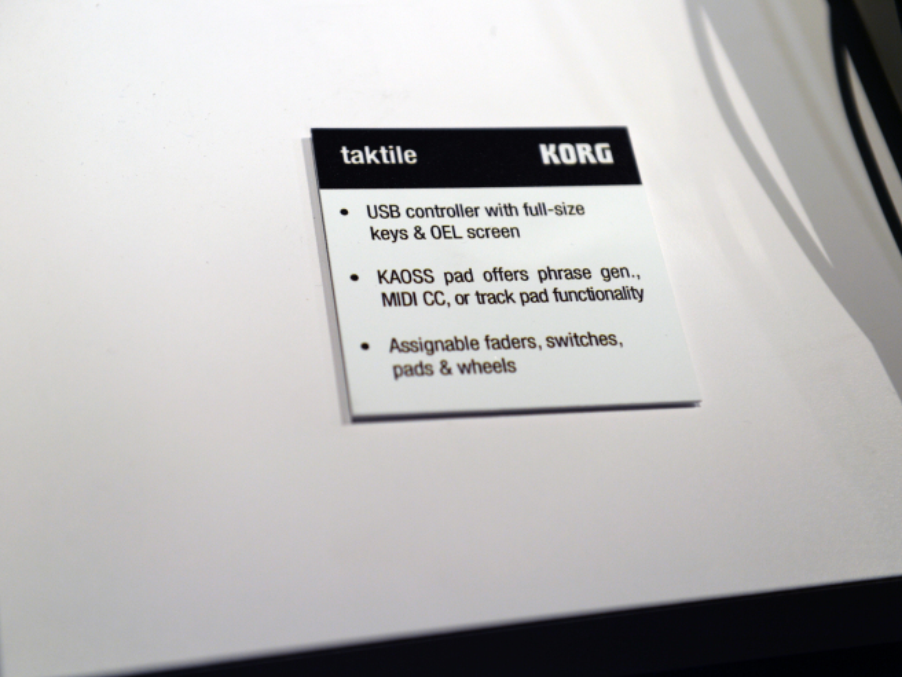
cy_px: 341
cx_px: 434
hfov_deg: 29.4
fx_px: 1720
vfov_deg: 22.3
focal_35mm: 66
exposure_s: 1/1250
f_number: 3.5
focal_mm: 60
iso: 400
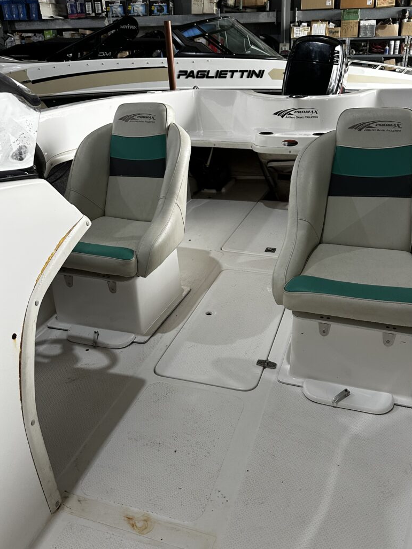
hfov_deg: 49.6
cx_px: 231
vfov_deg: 63.4
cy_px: 255
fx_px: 445
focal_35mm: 28
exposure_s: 1/50
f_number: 1.78
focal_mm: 6.86
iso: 200
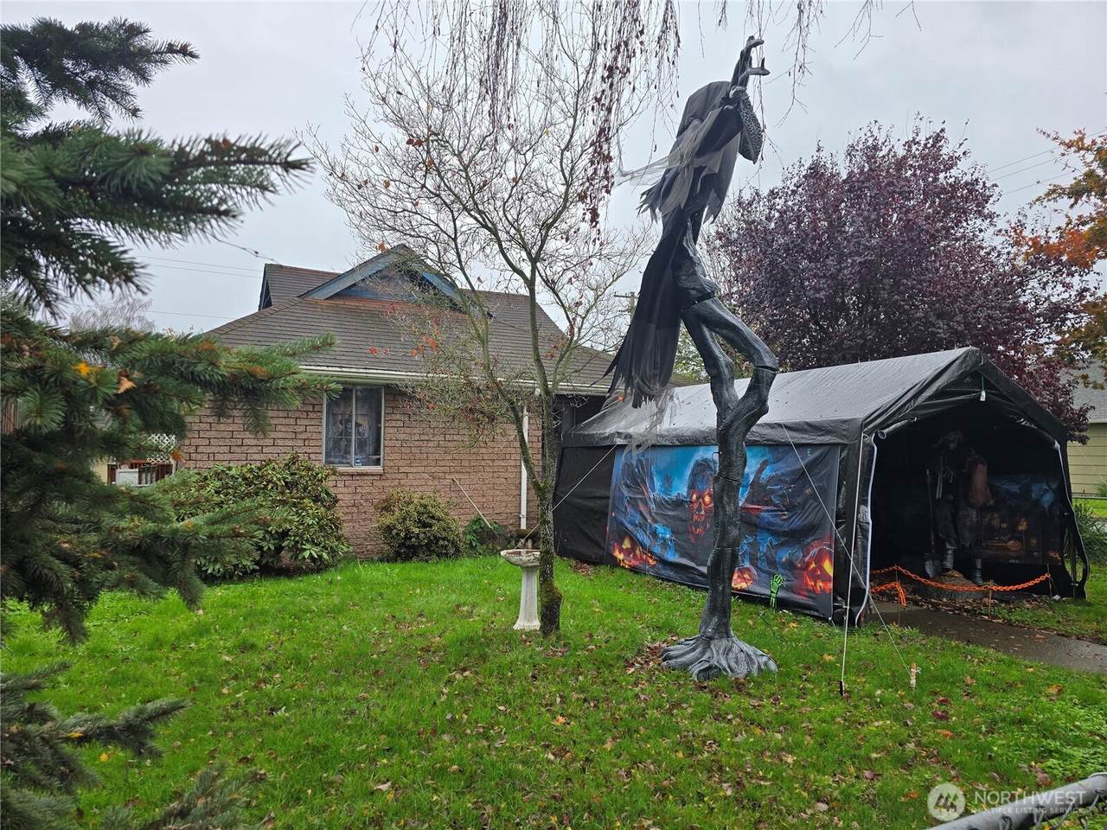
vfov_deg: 58.9
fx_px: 736
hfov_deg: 73.9
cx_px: 554
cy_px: 415
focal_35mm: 23
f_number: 1.7
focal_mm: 6.3
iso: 12
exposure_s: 1/276
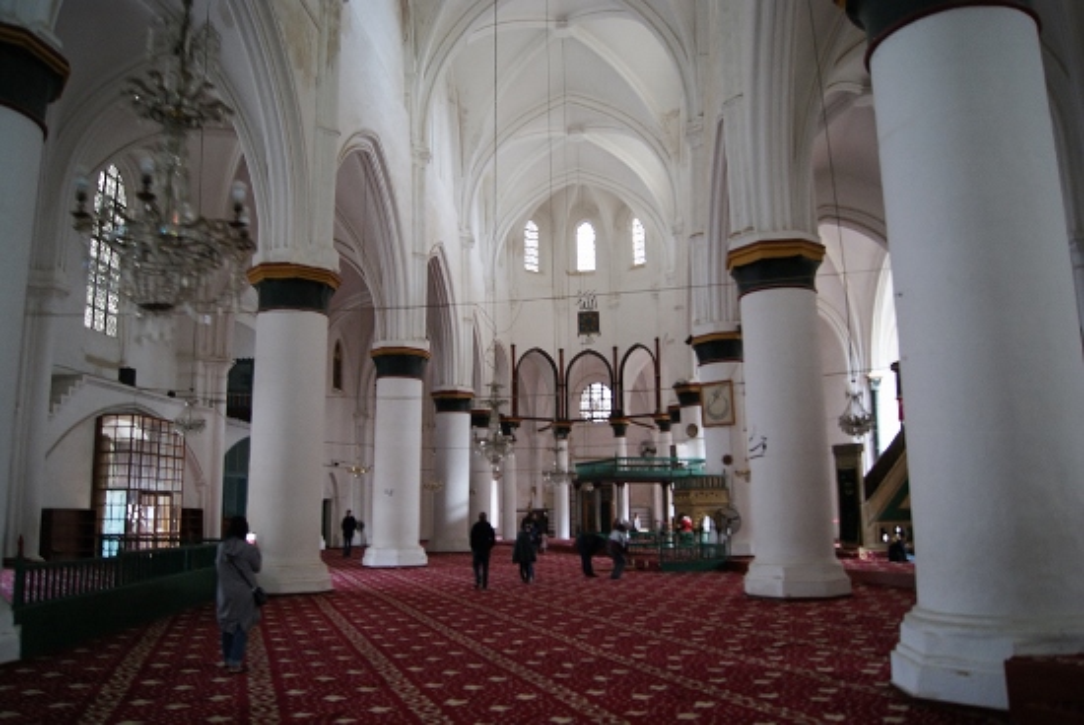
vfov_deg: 48.0
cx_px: 542
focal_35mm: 27
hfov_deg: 67.3
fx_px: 814
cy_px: 362
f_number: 3.5
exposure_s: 1/15
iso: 400
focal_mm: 18
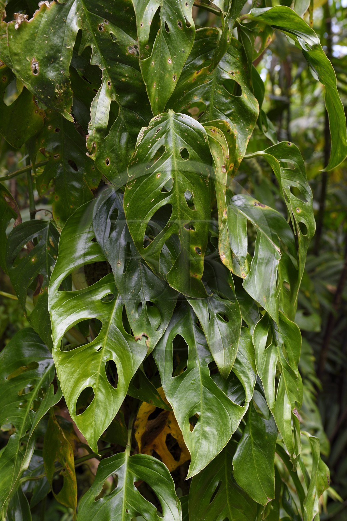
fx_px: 753
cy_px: 260
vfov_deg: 38.2
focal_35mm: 52
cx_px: 174
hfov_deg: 26.0
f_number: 9
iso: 800
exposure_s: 1/200
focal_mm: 52
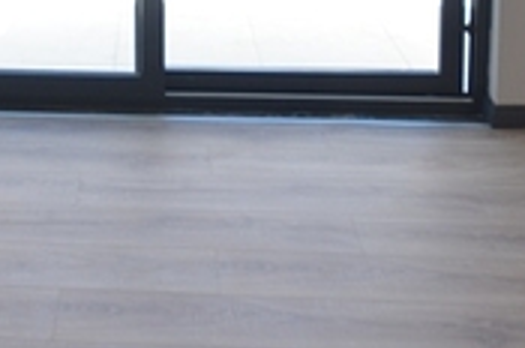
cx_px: 86
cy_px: -231
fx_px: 903
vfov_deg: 18.3
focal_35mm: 62
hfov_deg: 31.4
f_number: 5.6
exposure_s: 1/125
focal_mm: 10
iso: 200
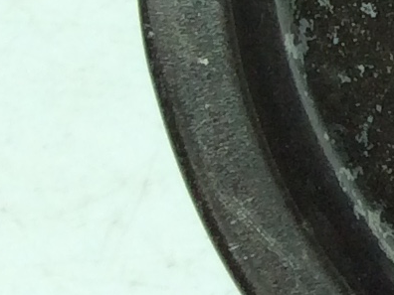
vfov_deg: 7.0
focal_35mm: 209
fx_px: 2379
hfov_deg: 8.1
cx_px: 1196
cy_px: -194
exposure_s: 1/290
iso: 32
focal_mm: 3.3
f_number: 2.4
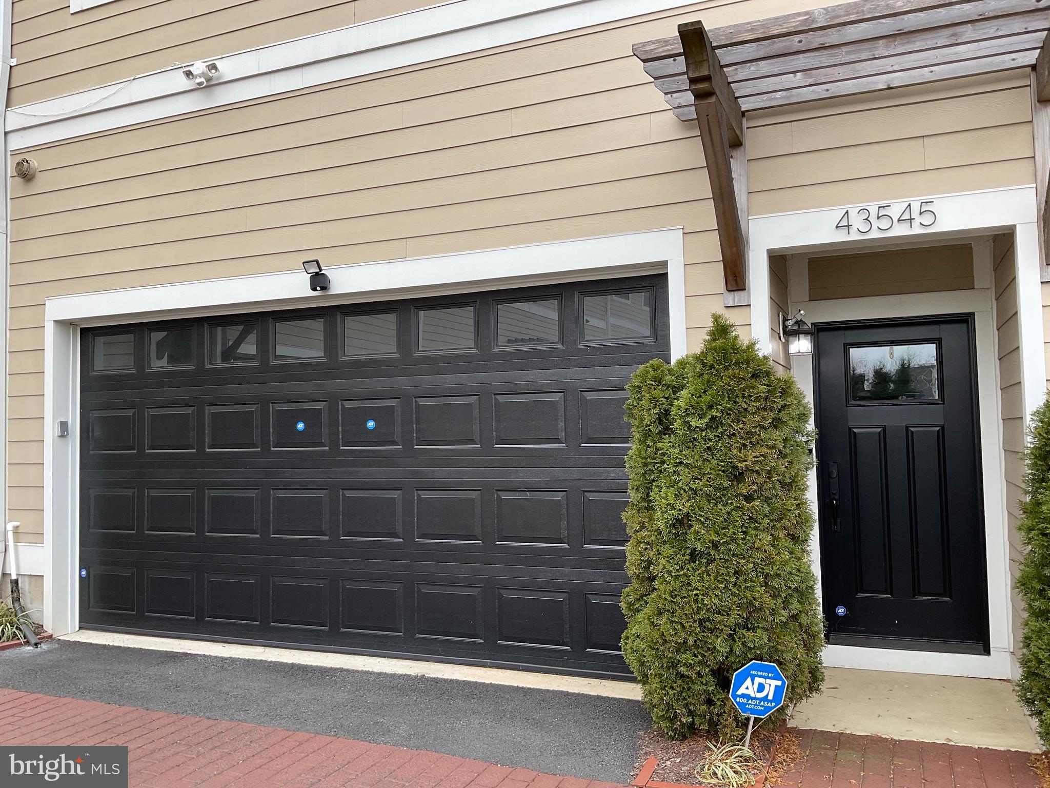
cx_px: 525
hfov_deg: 61.7
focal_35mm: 29
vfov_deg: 48.2
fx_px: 880
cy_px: 394
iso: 16
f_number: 1.8
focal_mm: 3
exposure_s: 1/245
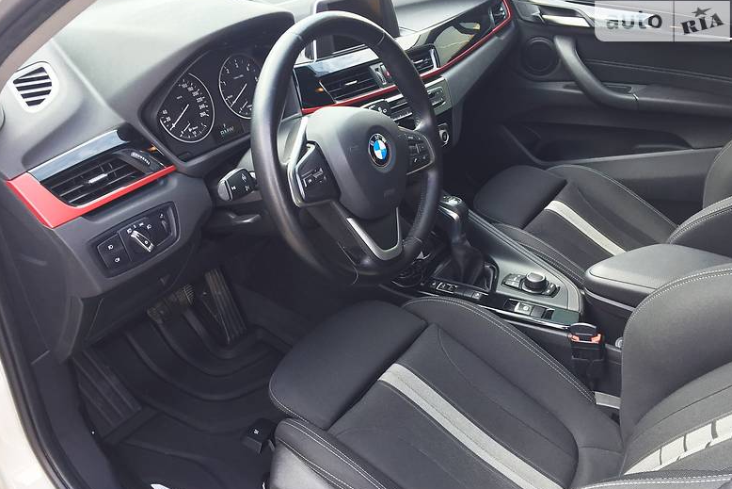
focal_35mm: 31
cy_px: 272
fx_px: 630
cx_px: 368
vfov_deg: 42.3
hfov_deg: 60.3
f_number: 2.2
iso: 32
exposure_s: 1/50
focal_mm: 4.2
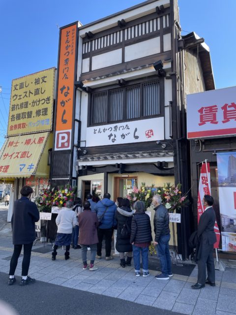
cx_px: 118
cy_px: 158
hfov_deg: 53.1
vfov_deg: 67.3
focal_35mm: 26
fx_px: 236
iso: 32
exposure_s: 1/716
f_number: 1.6
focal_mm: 4.2
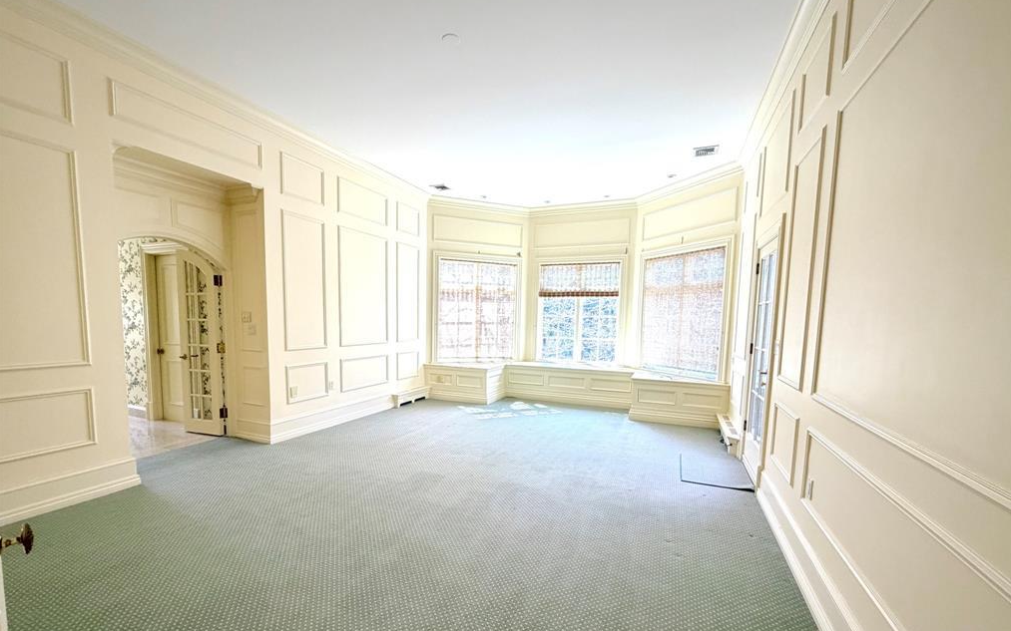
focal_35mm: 15
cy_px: 354
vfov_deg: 74.5
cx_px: 507
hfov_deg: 101.5
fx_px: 413
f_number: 2.2
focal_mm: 2.22
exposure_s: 1/121
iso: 200
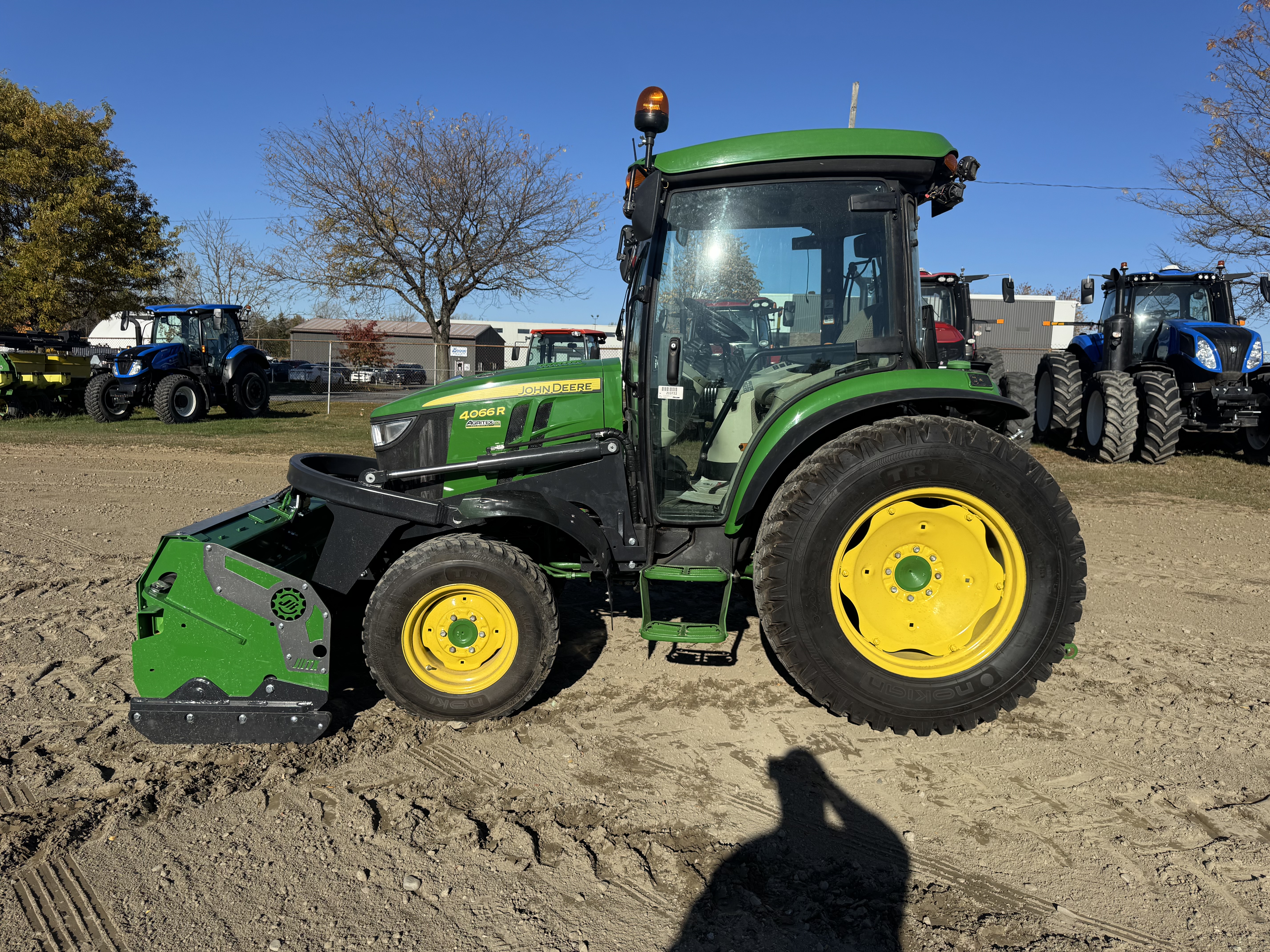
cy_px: 476
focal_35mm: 24
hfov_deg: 71.6
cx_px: 635
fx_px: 881
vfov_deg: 56.8
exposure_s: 1/5348
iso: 80
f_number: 1.78
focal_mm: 6.76
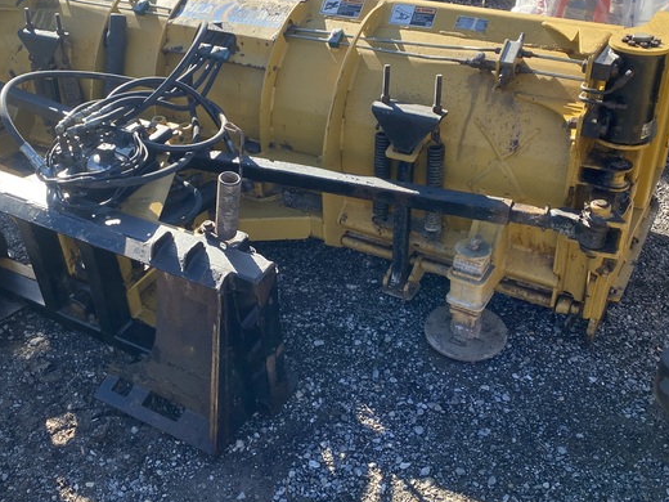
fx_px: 773
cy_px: 202
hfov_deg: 46.7
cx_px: 286
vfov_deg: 35.8
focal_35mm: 40
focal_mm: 4.25
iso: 32
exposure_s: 1/693
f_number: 1.8
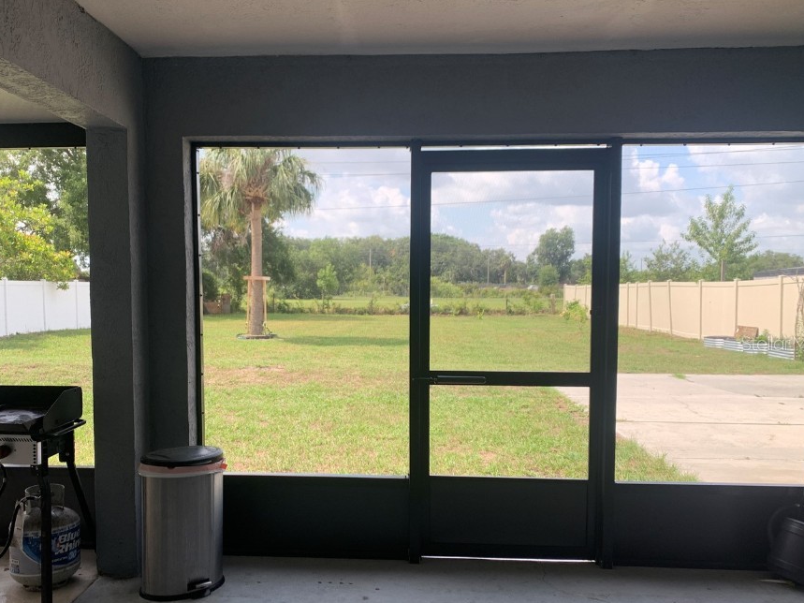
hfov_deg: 58.2
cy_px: 343
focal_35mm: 31
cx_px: 350
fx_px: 720
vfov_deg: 45.3
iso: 25
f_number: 1.8
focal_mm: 4.25
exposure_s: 1/350
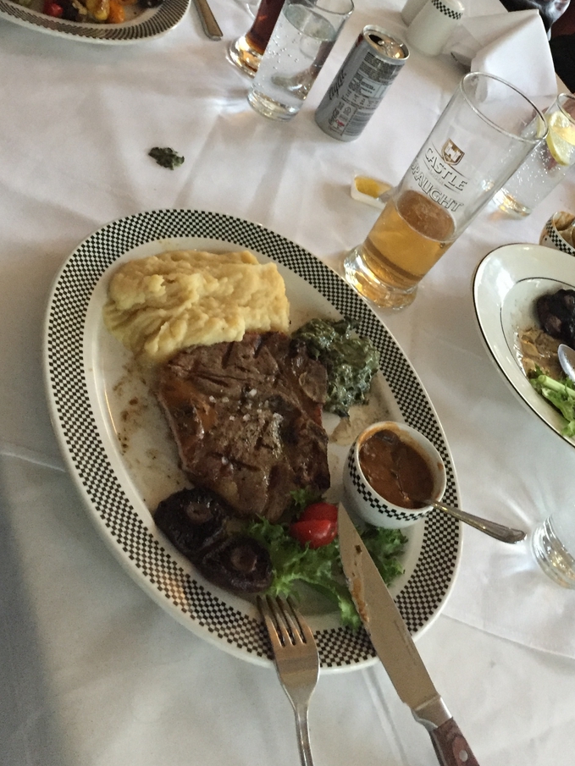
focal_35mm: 41
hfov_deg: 34.8
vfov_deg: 44.9
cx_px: 386
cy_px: 242
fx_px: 908
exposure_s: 1/17
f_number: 2.2
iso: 250
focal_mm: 4.15
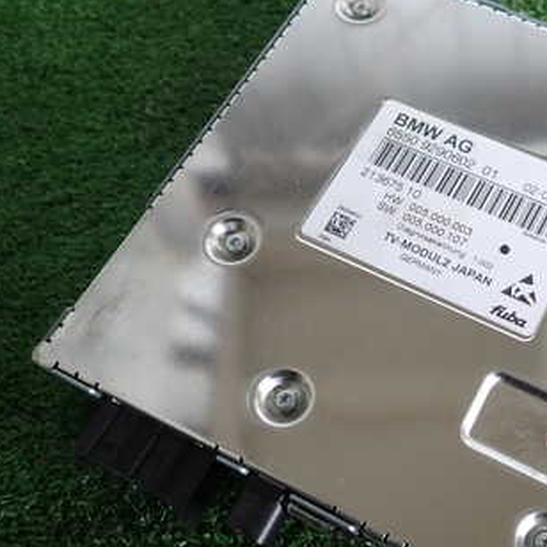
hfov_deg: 37.8
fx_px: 769
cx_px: 437
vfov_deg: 39.1
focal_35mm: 43
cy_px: 309
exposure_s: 1/80
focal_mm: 4.5
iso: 100
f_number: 2
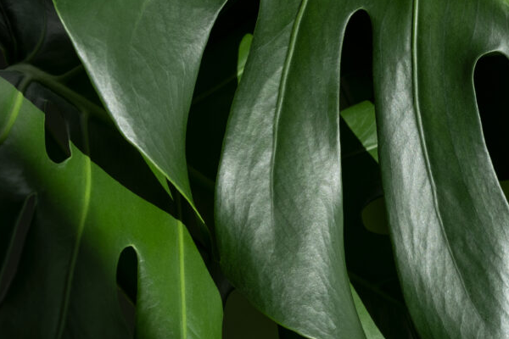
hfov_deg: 24.9
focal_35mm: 80
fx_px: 1131
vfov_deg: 17.0
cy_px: 77
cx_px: 411
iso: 80
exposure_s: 1/180
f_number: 5
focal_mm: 26.5
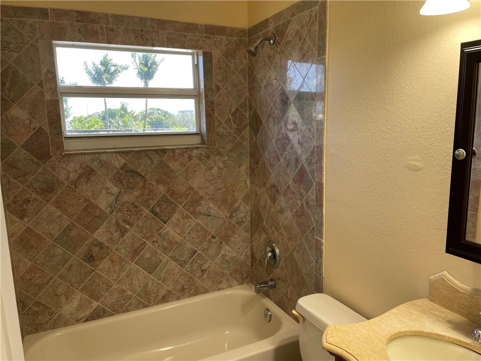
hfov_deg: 67.3
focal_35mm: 26
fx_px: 361
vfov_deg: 53.1
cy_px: 180
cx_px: 240
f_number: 1.6
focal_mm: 4.2
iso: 40
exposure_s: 1/121
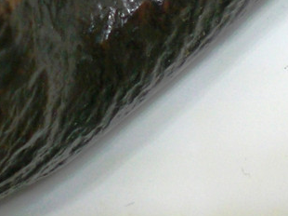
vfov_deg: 11.1
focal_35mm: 131
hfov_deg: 15.1
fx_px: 1089
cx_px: 155
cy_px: -32
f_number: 3.1
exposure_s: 1/100
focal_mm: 6.3
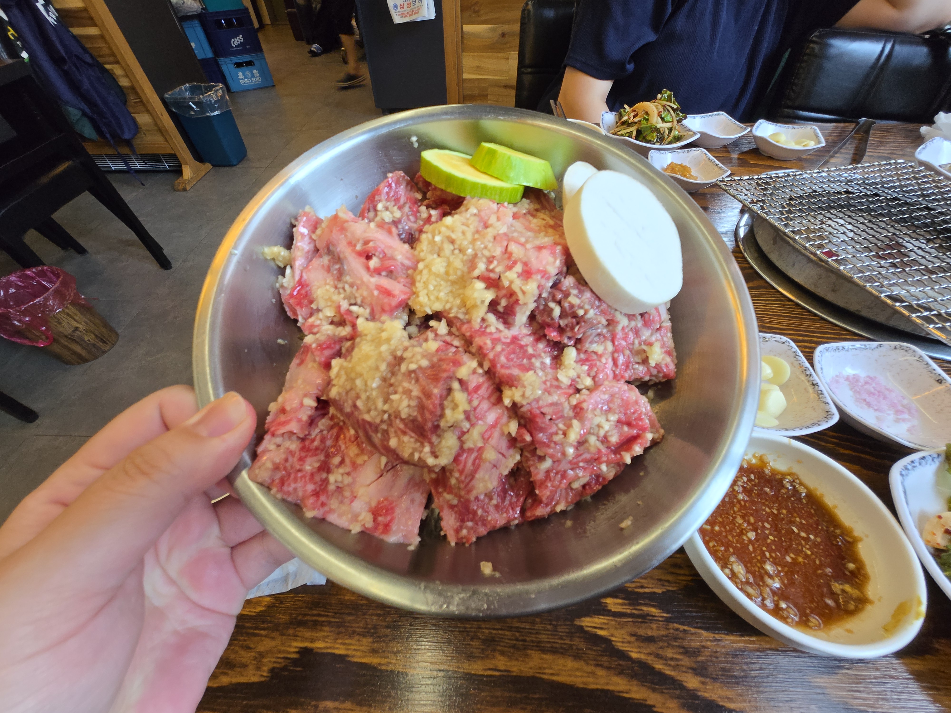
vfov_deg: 89.9
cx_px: 476
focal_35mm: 13
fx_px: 357
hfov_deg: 106.2
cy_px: 356
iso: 80
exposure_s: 1/60
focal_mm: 1.7
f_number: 2.2
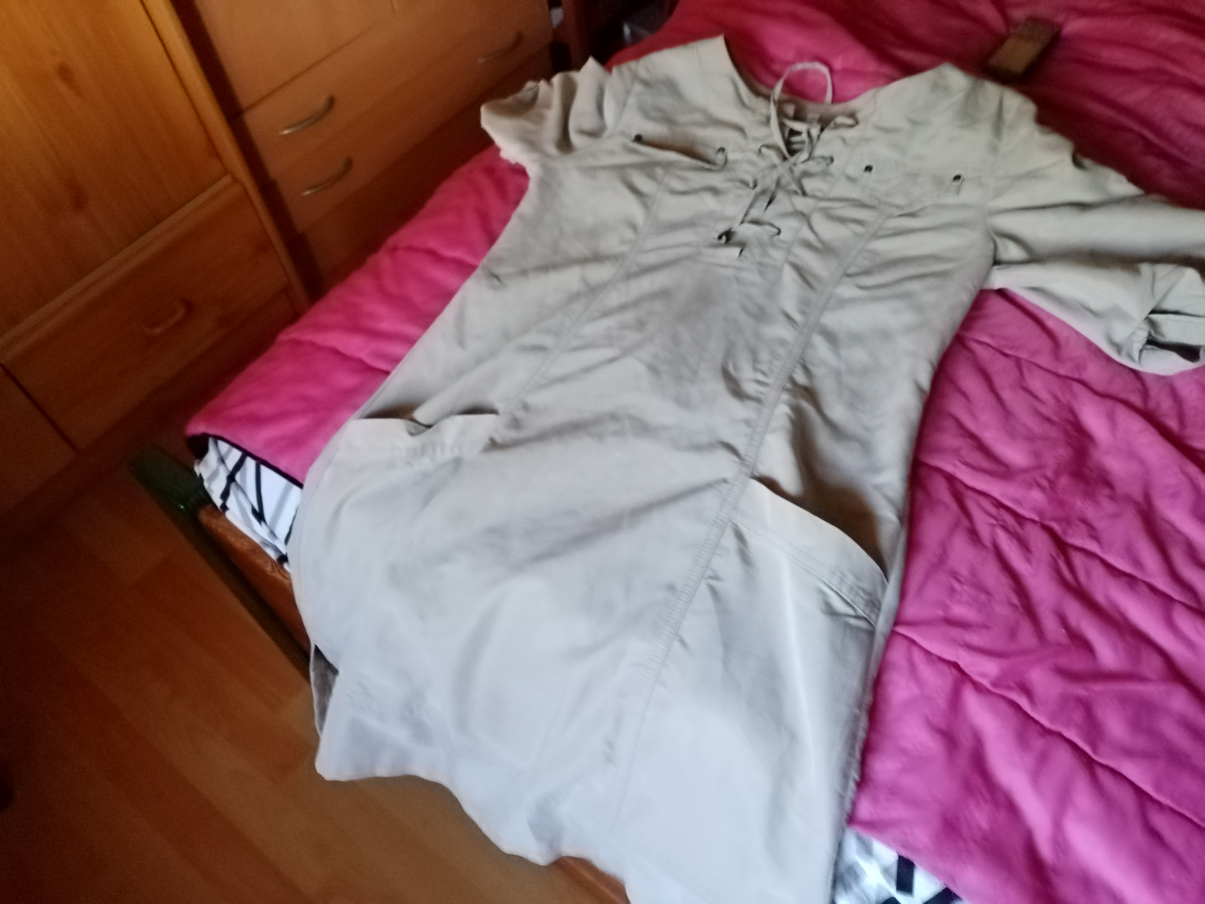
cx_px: 602
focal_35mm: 26
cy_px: 452
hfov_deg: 67.3
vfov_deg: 53.1
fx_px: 905
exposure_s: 1/25
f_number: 1.8
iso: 562
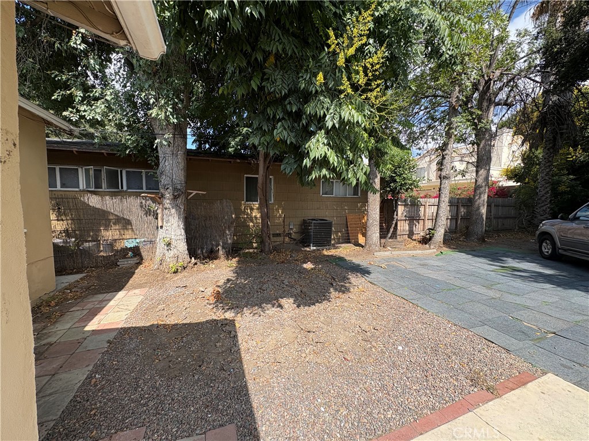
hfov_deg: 102.1
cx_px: 294
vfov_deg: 85.7
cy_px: 220
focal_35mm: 14
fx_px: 238
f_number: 2.2
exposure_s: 1/615
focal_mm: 2.22
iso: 40
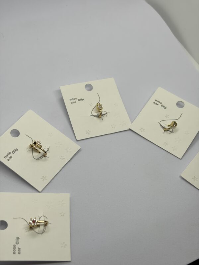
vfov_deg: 36.8
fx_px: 399
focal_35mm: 52
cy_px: 132
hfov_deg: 28.0
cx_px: 100
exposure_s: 1/382
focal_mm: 5.96
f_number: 1.6
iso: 32
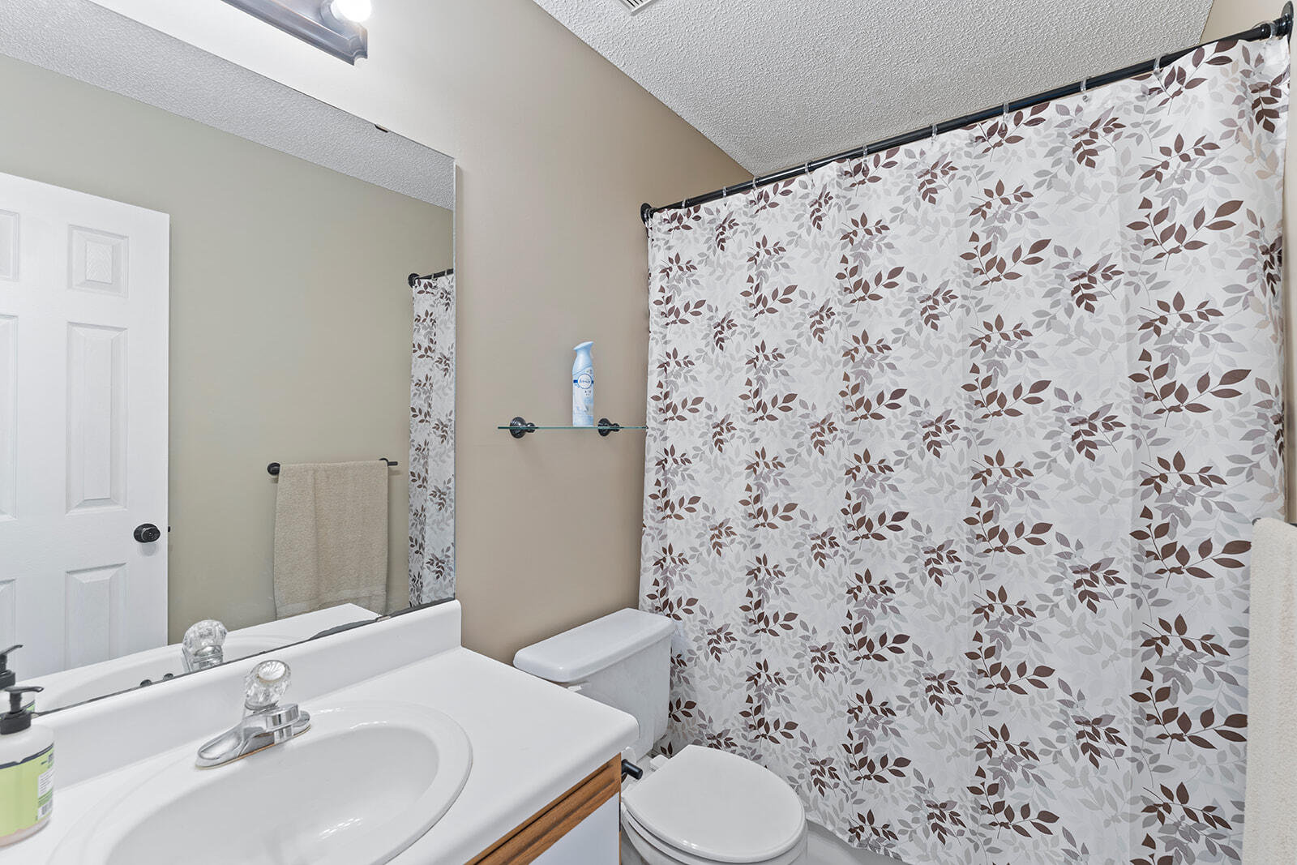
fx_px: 551
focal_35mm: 15
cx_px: 648
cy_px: 432
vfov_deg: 76.2
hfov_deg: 99.3
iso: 320
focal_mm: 15.3
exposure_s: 1/2
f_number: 6.3
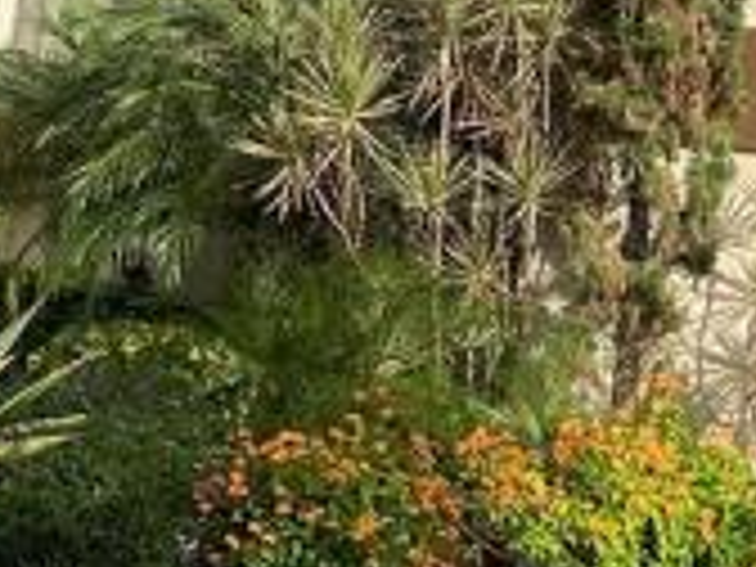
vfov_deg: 9.9
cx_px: -130
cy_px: 50
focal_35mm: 149
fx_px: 3254
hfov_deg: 12.9
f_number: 1.5
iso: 50
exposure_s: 1/2994
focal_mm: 5.7
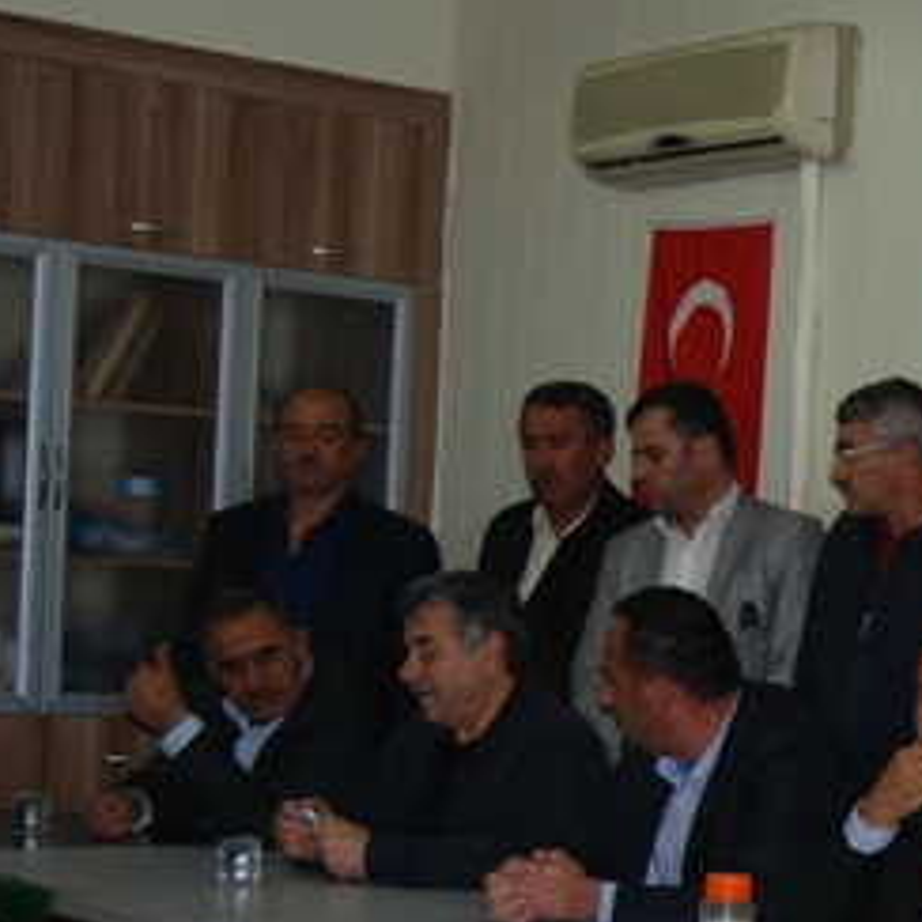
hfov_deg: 18.7
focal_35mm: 87
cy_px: 714
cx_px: 1160
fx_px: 2622
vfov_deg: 19.8
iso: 250
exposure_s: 1/60
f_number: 4.2
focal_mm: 26
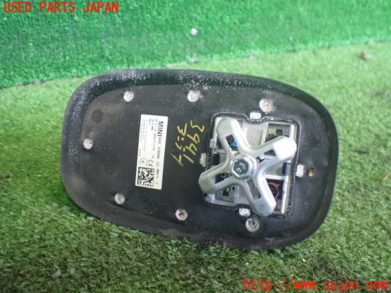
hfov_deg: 60.0
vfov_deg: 46.8
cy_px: 146
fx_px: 339
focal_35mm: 30
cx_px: 196
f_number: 2.3
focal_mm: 5.4
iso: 800
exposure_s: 1/100
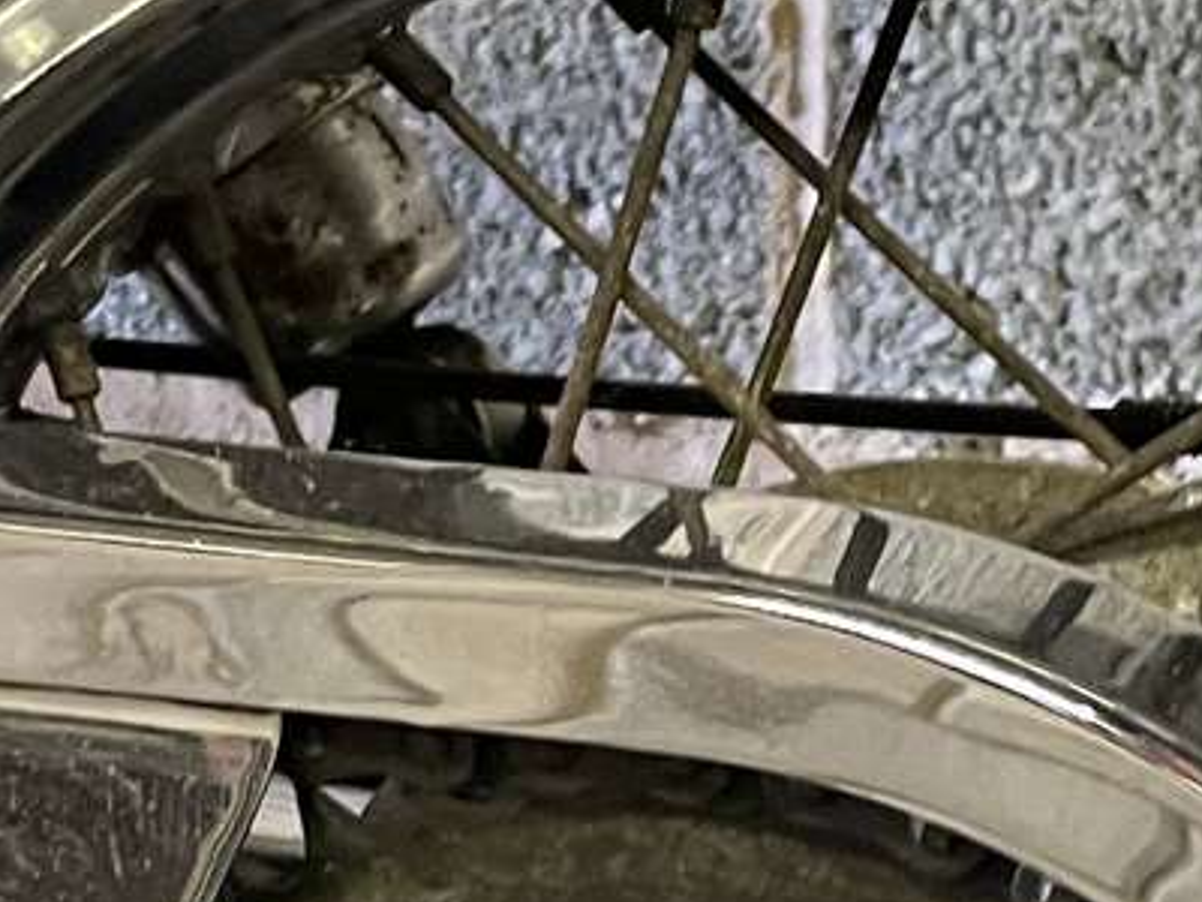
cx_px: 977
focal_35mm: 130
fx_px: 4514
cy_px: 1227
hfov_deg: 15.1
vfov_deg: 11.1
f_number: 1.6
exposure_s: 1/25
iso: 500
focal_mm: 4.2
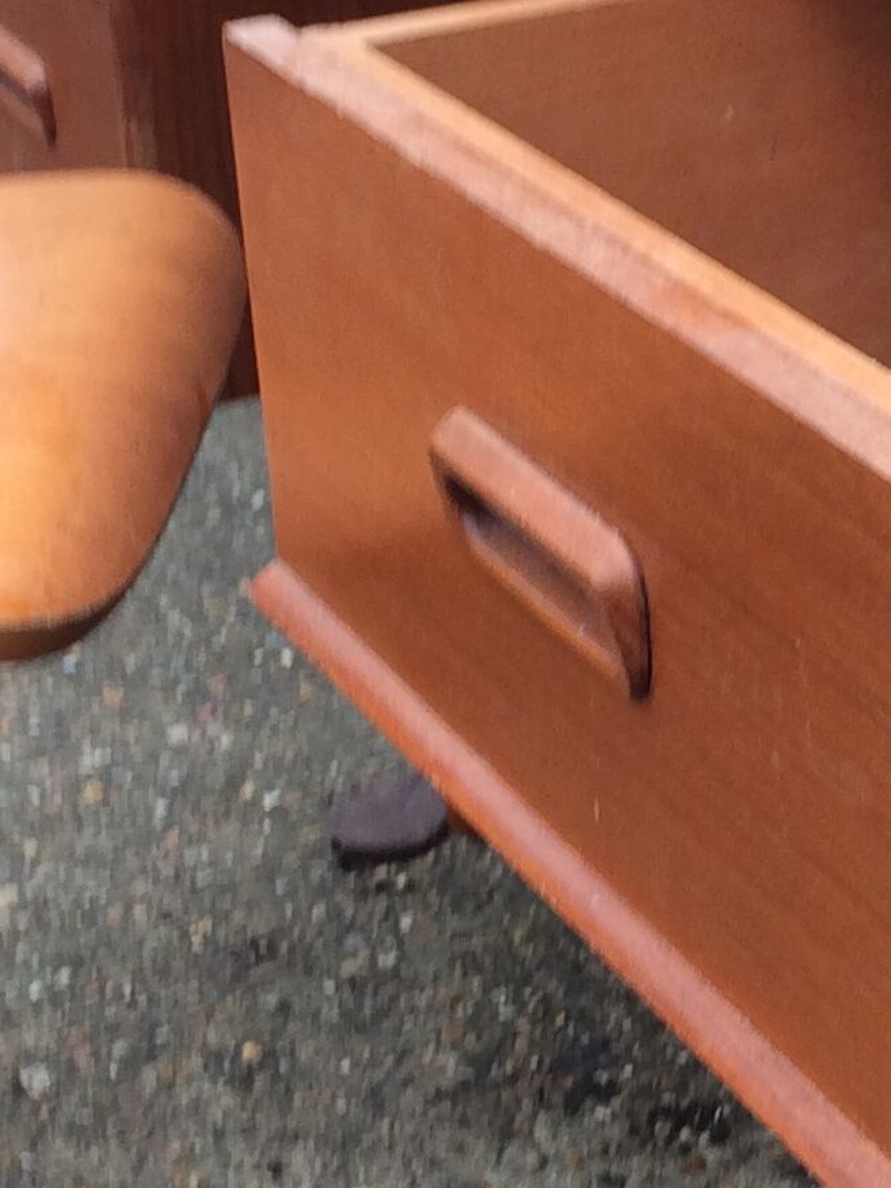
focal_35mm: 108
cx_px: 1018
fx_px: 3706
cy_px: 574
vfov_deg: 18.2
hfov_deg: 13.4
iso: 40
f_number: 2.2
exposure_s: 1/100
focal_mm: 4.15
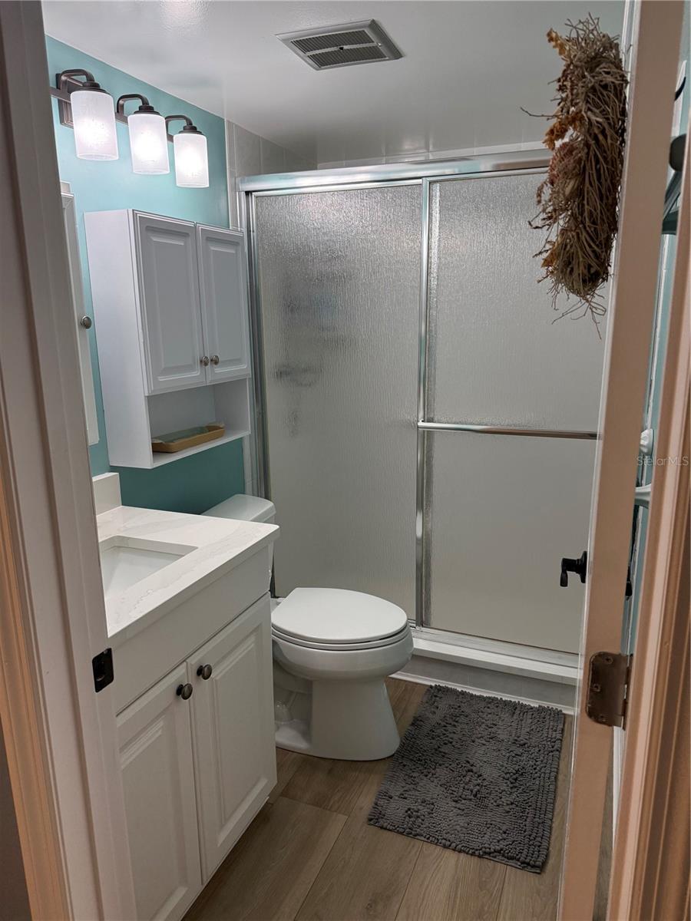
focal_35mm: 24
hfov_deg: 56.8
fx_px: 639
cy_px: 460
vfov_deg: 71.6
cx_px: 346
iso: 200
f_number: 1.78
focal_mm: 6.76
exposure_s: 1/229
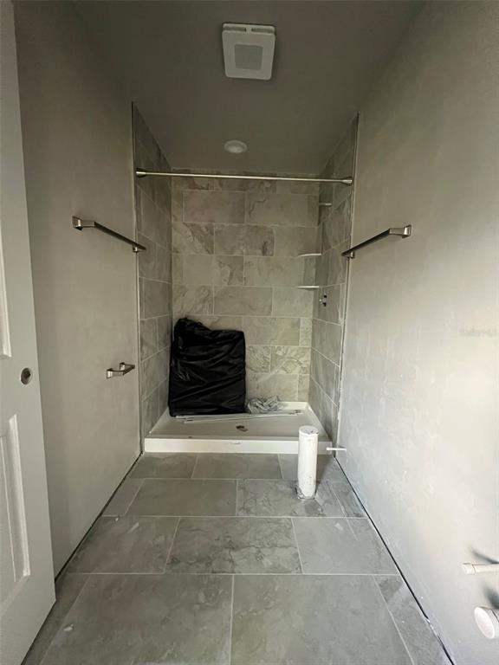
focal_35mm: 13
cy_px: 332
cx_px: 250
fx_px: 250
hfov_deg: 89.9
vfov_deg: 106.2
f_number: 1.8
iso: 1000
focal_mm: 1.57
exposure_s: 1/41
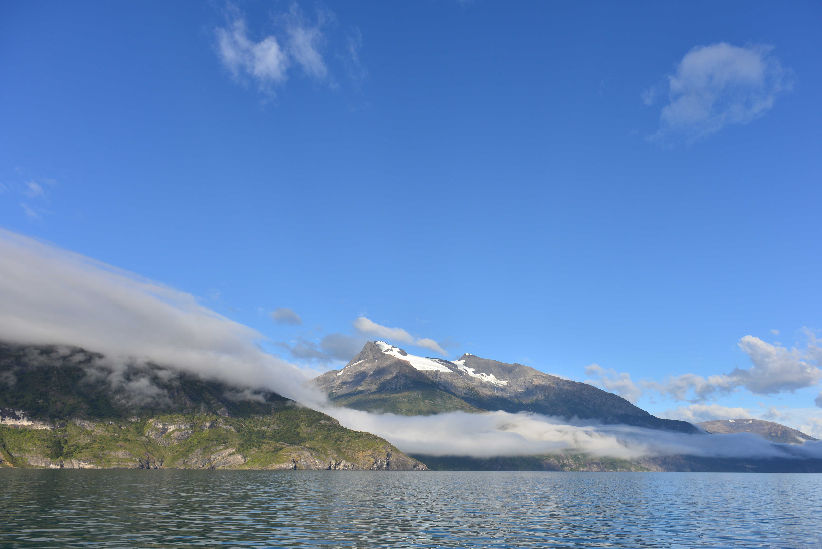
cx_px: 419
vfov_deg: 51.3
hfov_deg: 71.5
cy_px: 284
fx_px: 571
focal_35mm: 25
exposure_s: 1/1000
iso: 100
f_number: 5.6
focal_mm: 24
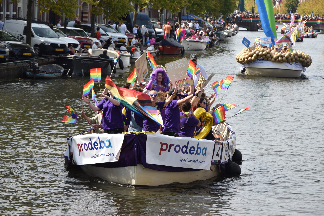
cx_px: 162
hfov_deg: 13.0
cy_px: 108
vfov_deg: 8.7
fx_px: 1417
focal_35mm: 158
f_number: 9
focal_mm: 105
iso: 200
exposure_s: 1/320
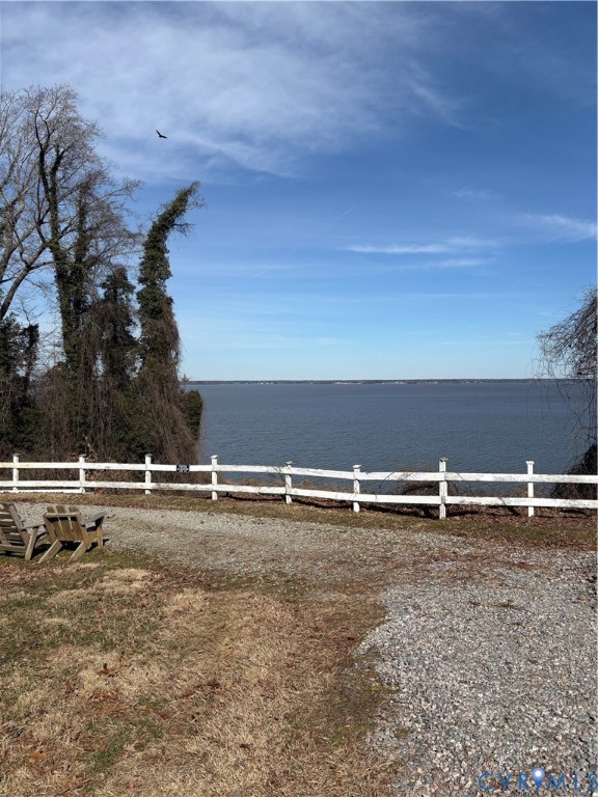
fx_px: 599
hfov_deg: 53.1
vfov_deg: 67.3
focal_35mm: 26
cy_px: 398
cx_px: 299
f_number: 1.6
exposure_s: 1/6329
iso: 50
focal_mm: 5.96
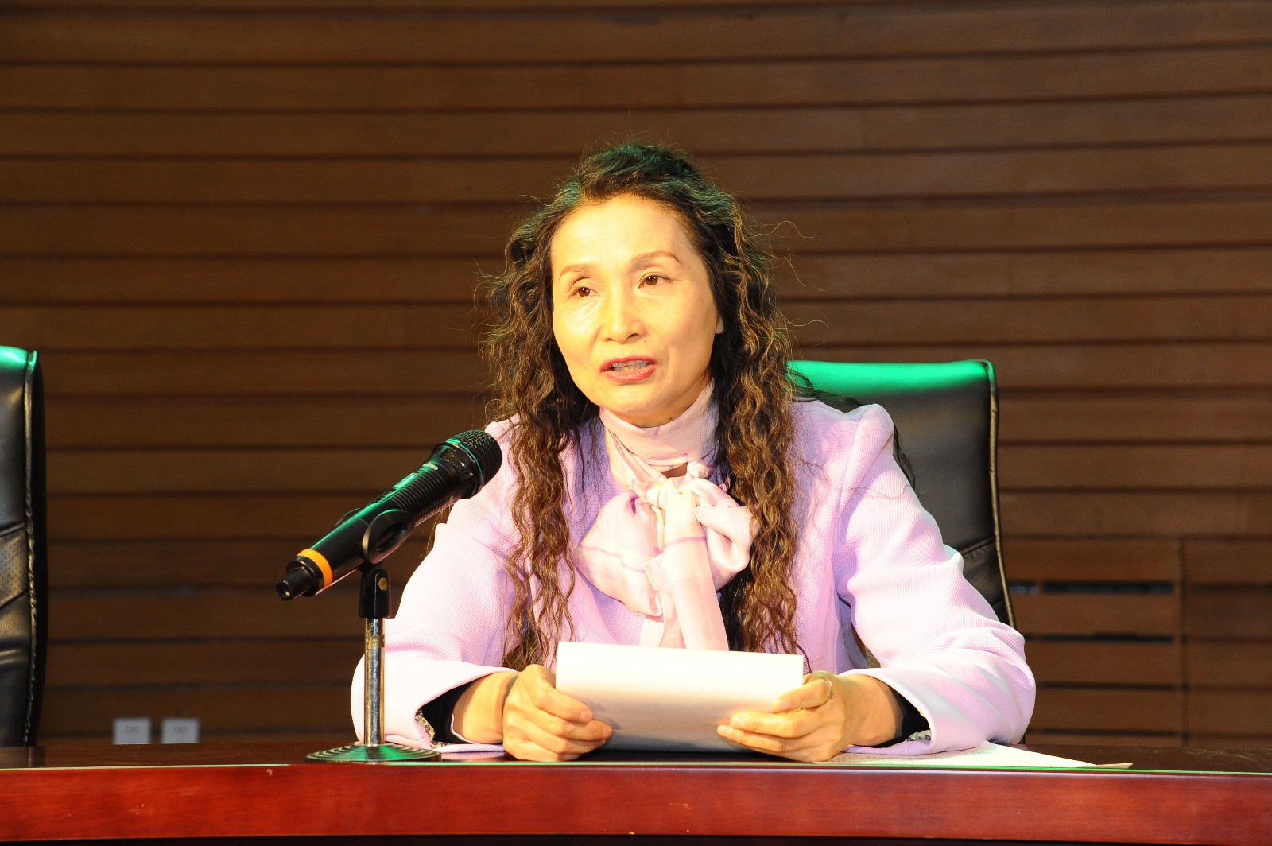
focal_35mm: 110
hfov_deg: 18.6
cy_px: 423
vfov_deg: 12.4
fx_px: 3883
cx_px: 636
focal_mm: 110
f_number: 5.6
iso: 1600
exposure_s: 1/80
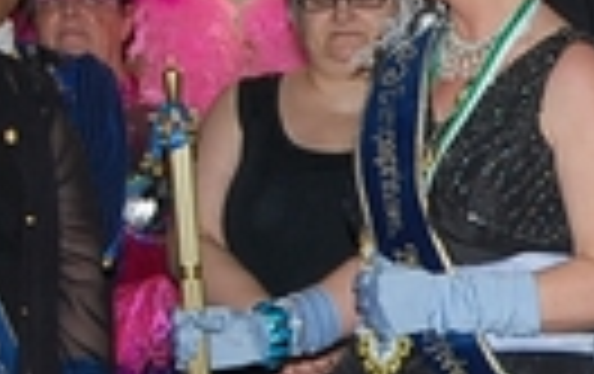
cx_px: 720
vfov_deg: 6.8
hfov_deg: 10.6
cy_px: 255
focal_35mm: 194
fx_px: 3146
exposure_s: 1/60
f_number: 4
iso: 400
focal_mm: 28
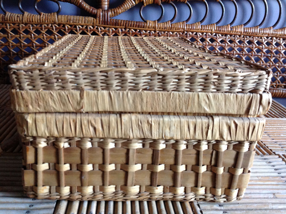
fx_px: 289
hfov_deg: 52.7
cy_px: 107
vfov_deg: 40.6
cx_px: 143
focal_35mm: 35
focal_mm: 4.28
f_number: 2.4
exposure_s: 1/15
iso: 250
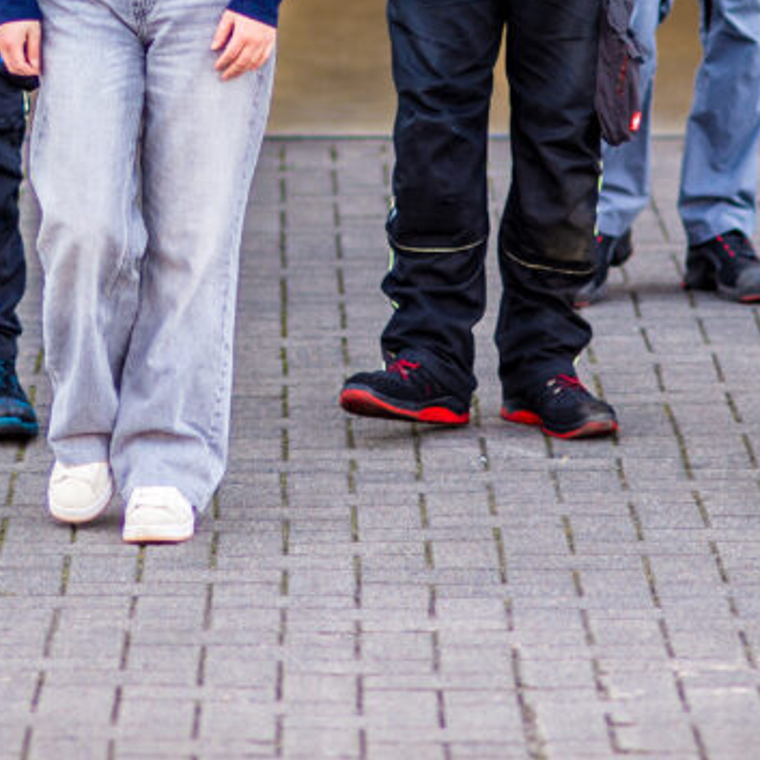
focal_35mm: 287
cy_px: -193
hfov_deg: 6.1
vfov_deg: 6.1
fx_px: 7129
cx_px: 254
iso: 200
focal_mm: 85
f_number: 2.2
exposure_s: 1/500
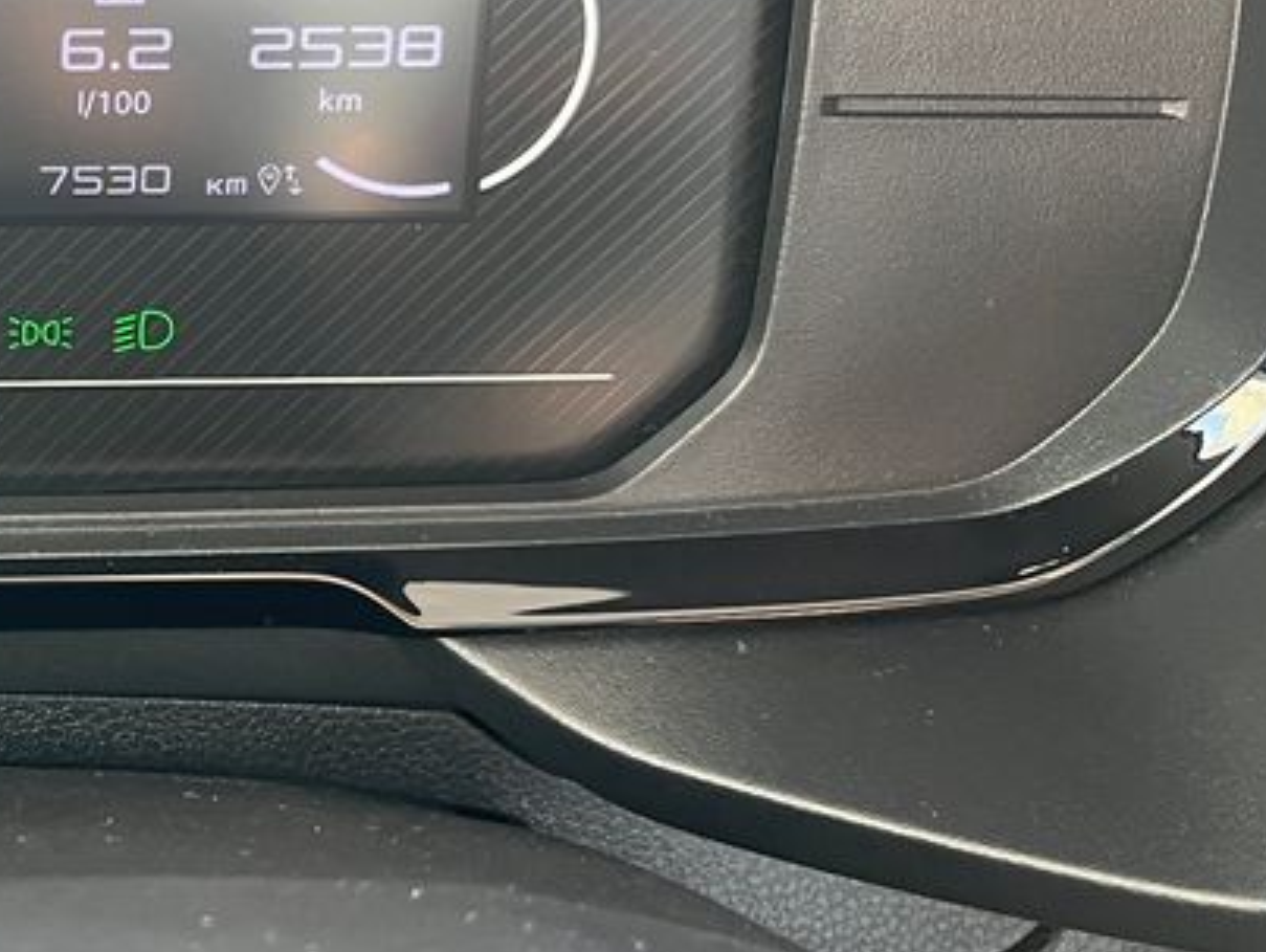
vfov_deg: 21.8
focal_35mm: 66
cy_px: 123
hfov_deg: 26.2
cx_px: -248
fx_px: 2416
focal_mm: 5.1
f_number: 1.6
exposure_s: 1/87
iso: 125
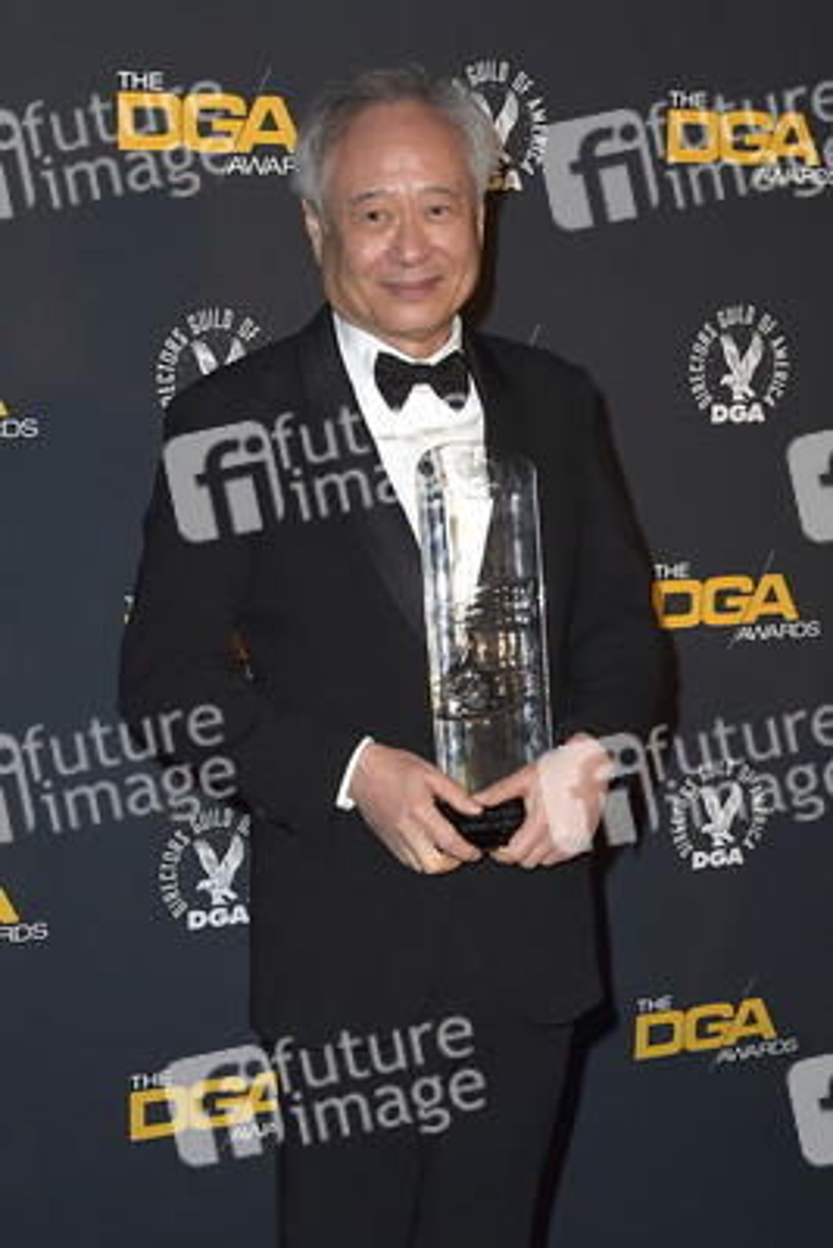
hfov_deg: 35.1
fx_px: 1318
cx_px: 416
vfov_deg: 50.7
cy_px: 624
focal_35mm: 38
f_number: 6.3
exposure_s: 1/250
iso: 500
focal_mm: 38
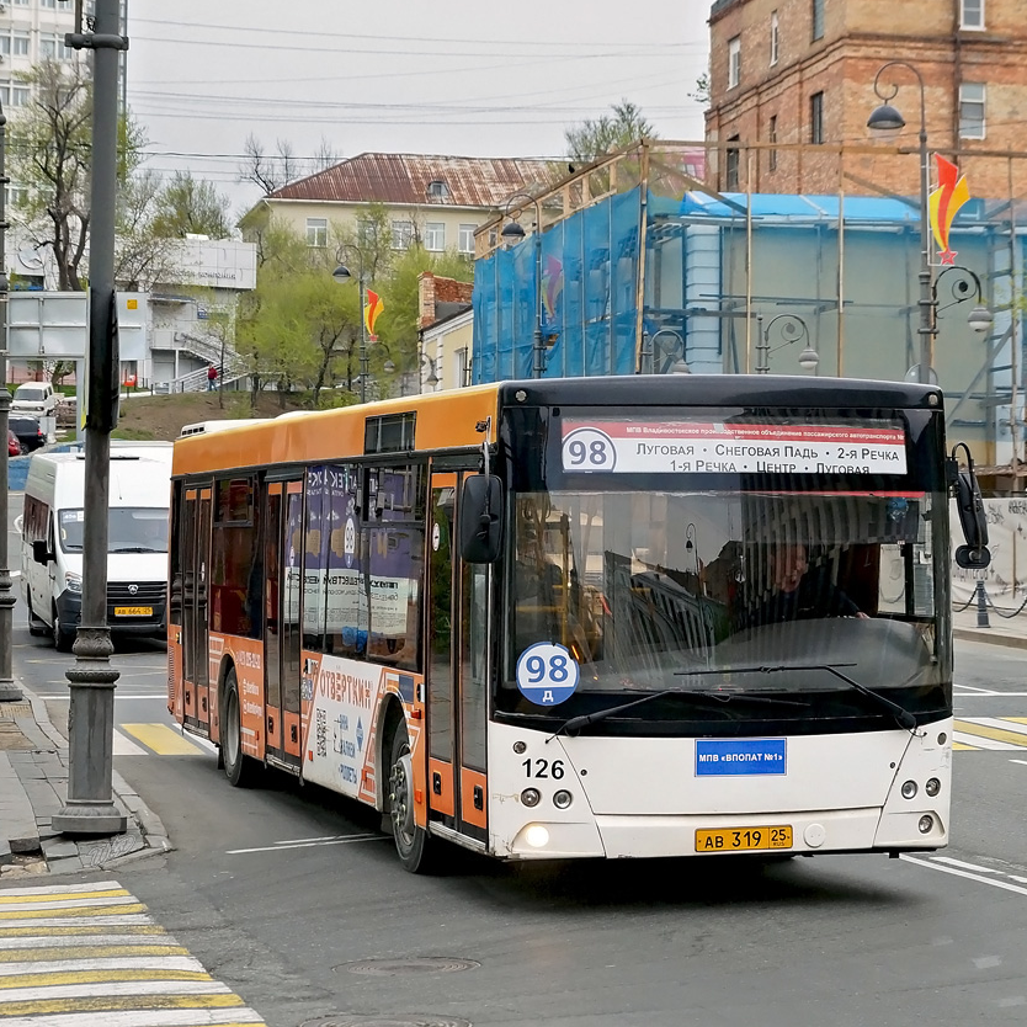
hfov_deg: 22.4
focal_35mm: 77
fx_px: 2585
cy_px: 511
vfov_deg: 22.5
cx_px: 650
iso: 400
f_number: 4.5
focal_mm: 40
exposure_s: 1/320
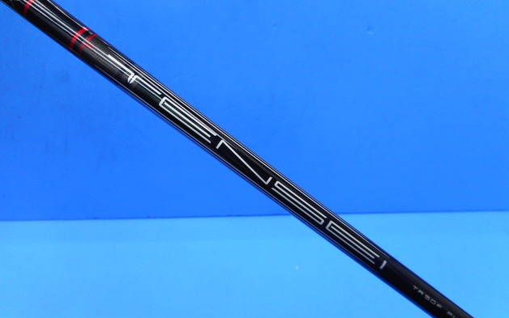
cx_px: 259
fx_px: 375
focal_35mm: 27
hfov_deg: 68.4
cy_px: 167
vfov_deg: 46.0
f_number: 3.7
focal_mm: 4.5
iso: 140
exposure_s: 1/30
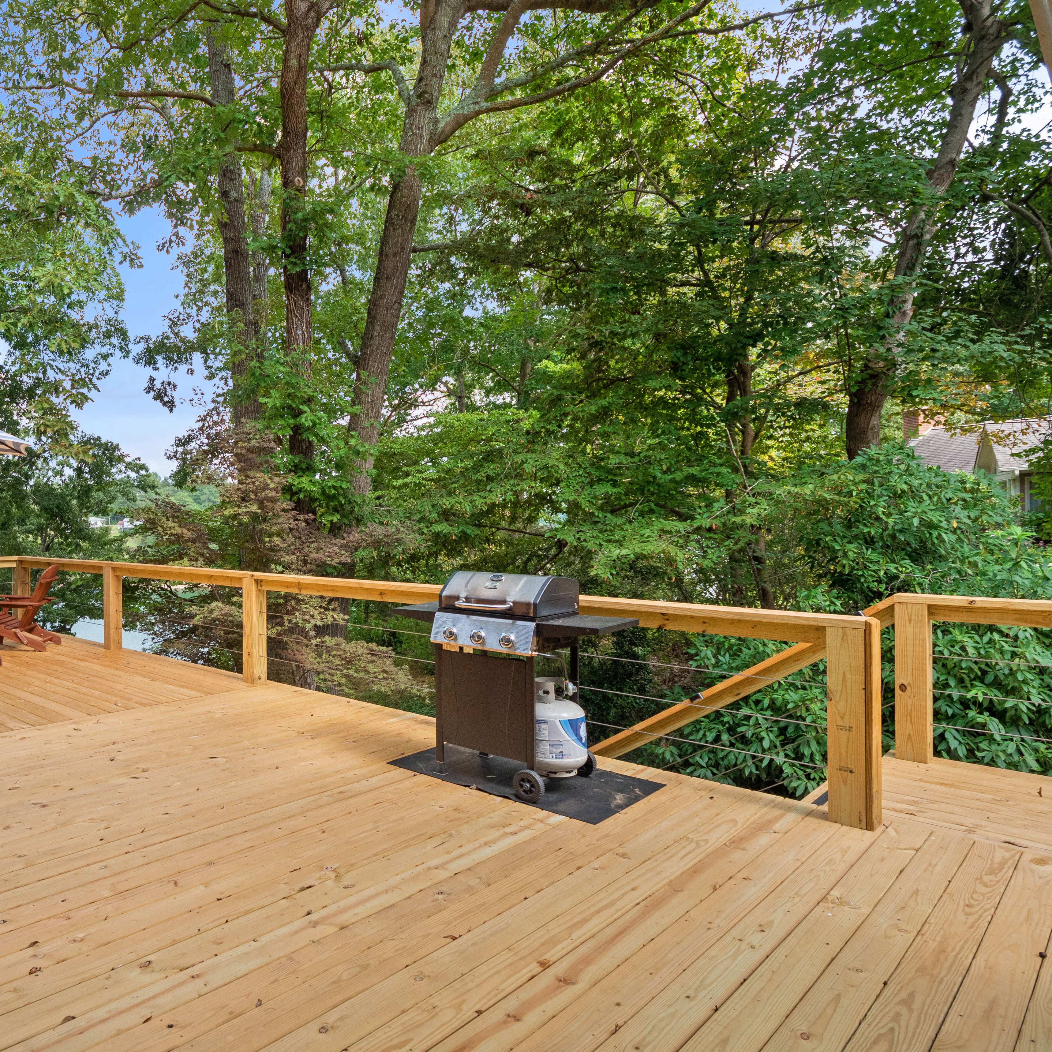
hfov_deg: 61.5
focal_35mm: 24
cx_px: 269
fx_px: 825
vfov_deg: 65.0
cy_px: 528
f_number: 4
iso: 400
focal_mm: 9
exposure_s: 1/400
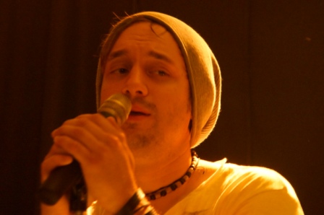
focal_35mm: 375
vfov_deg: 3.7
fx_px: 3372
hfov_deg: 5.5
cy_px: 108
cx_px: 162
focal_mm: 250
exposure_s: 1/15
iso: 3200
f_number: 6.3
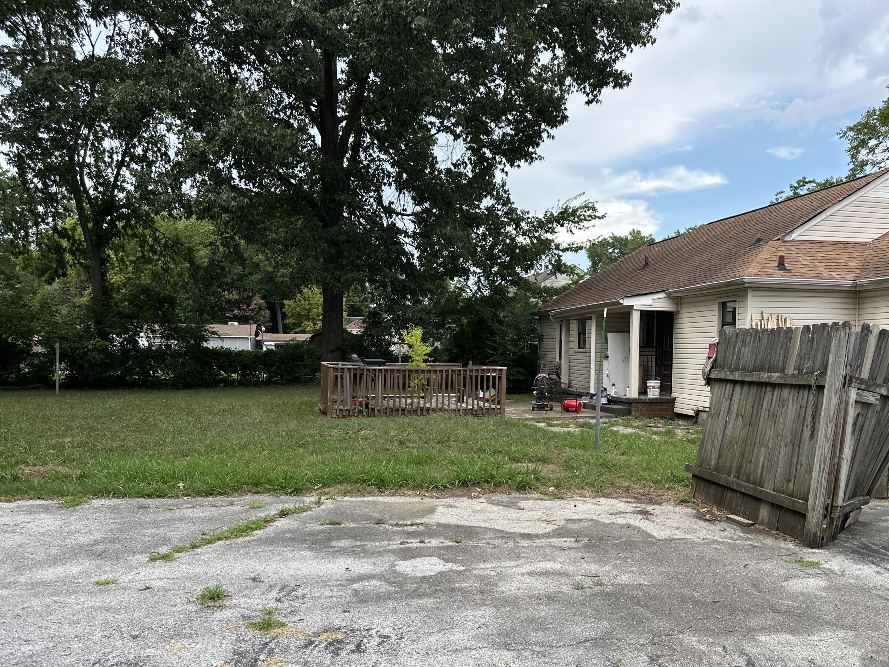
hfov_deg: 59.7
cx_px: 512
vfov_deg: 46.6
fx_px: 770
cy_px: 384
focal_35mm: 30
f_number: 1.78
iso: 80
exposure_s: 1/1019
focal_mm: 6.86
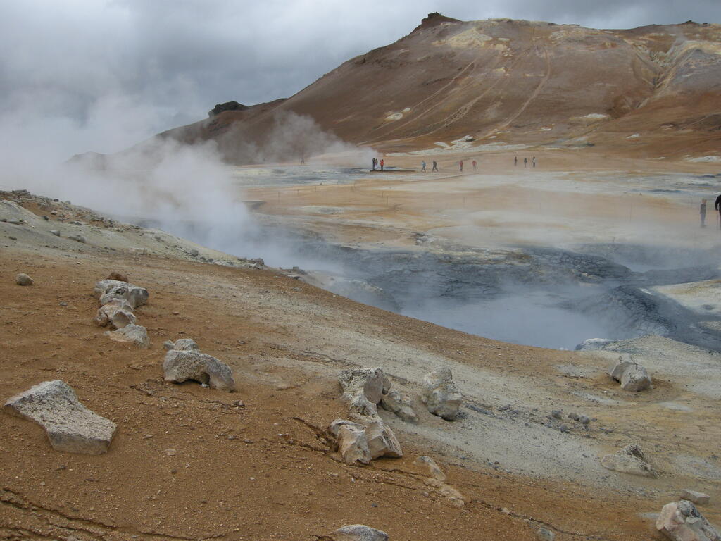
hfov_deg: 52.6
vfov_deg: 40.7
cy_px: 270
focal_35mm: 35
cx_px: 360
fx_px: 729
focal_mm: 7.5
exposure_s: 1/300
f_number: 5.4
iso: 100
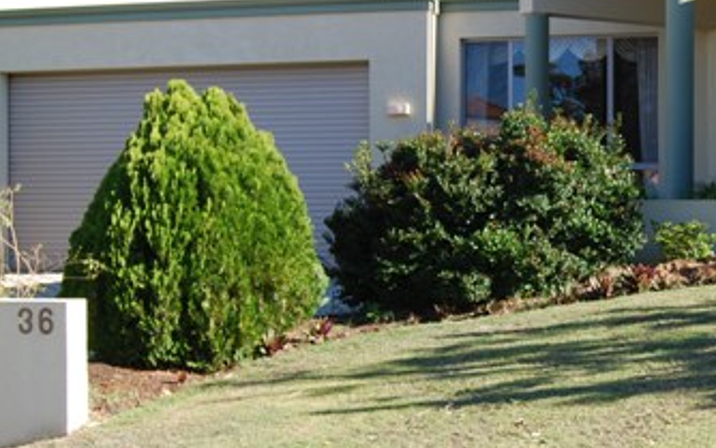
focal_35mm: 78
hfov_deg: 25.7
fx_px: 1523
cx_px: 624
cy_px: 249
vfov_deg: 16.7
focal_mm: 22
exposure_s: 1/160
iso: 100
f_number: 6.3
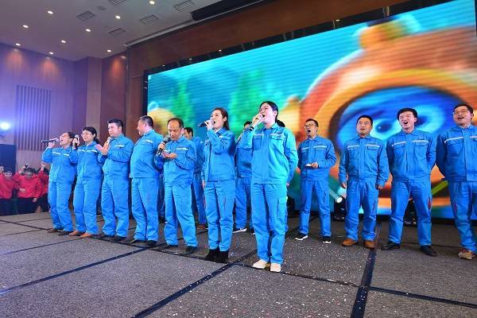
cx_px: 238
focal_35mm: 20
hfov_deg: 84.0
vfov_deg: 61.9
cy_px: 159
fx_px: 265
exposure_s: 1/125
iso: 640
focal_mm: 20
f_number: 5
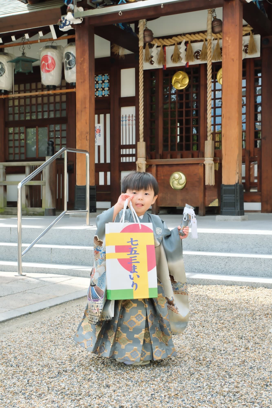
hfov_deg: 29.9
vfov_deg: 43.6
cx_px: 136
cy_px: 204
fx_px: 510
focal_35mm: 45
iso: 800
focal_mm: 30.1
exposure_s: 1/200
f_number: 9
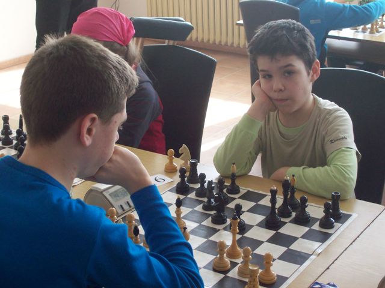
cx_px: 192
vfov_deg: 21.0
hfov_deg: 27.8
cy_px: 144
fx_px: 779
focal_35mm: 70
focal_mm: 11.6
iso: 166
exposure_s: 1/97.2
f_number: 3.8
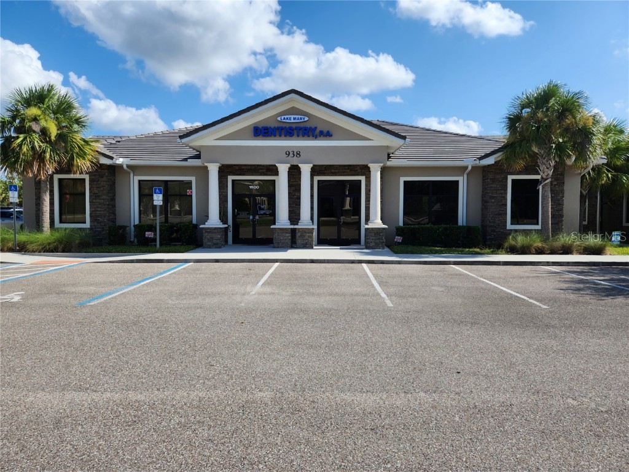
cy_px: 236
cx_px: 314
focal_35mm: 23
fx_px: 418
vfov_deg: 58.9
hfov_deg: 73.9
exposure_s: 1/2000
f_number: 1.8
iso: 20
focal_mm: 5.4
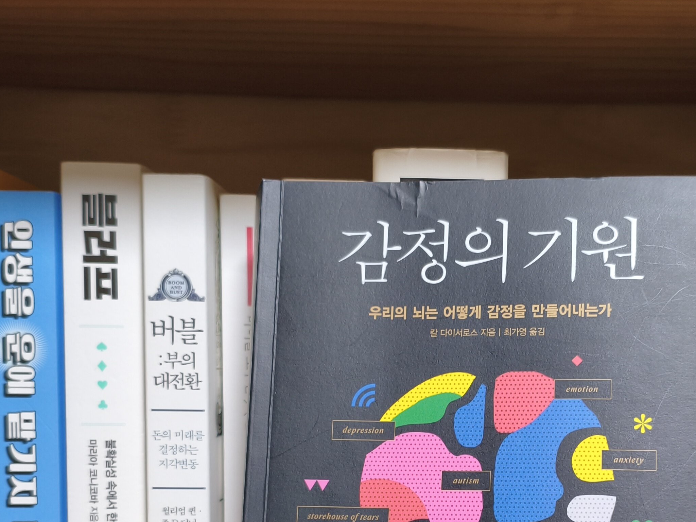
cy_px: 453
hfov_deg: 36.3
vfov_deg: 27.2
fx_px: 1046
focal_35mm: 52
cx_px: 487
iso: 320
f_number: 1.5
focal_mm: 4.94
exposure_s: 1/59.9
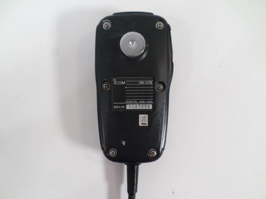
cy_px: 100
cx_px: 133
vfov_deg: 54.9
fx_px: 192
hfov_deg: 69.4
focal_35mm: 25
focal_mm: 4.5
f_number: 2.5
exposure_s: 1/30
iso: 100
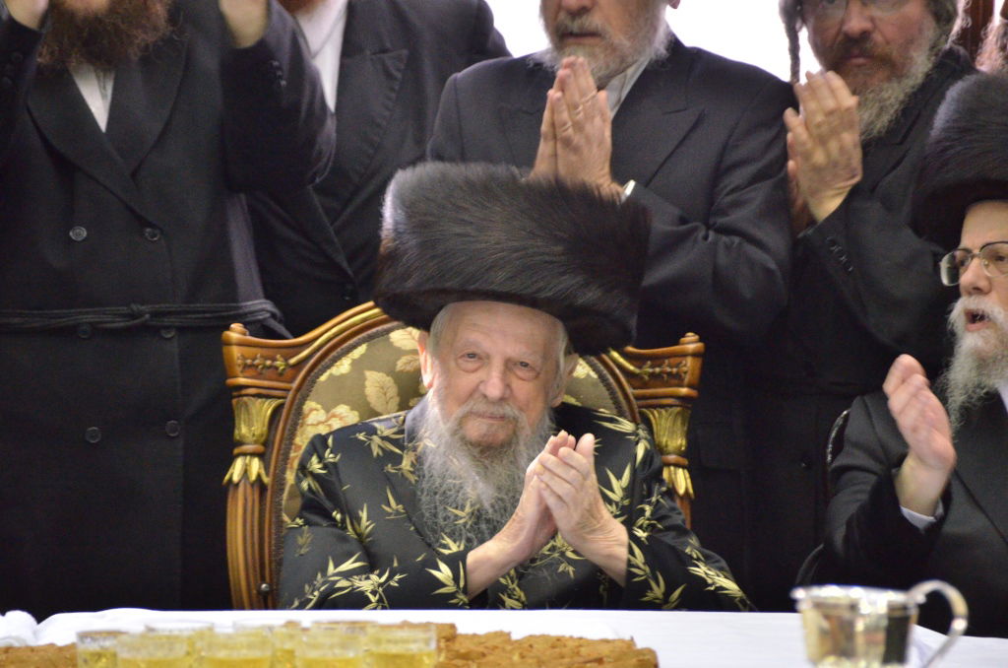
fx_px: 12573
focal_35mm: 450
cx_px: 504
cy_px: 334
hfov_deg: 4.6
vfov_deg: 3.0
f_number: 5.6
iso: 3200
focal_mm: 300
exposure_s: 1/100
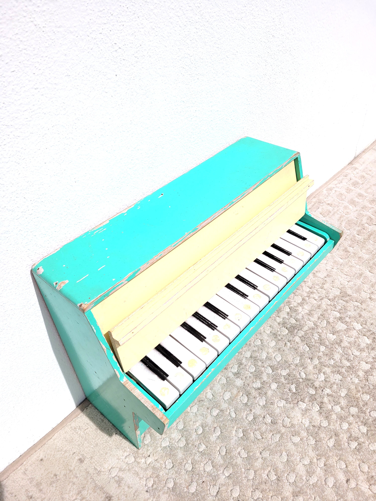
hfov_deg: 53.1
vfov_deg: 67.3
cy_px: 250
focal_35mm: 26
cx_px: 188
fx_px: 377
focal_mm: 5.4
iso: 40
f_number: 1.8
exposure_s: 1/6052
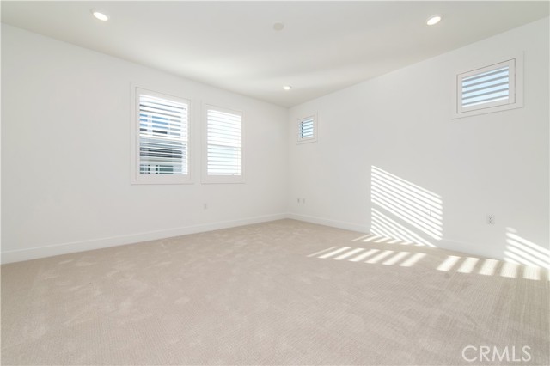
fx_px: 214
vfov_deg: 81.1
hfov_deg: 104.3
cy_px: 183
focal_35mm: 14
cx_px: 275
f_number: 5.6
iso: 125
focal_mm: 14
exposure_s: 1/125
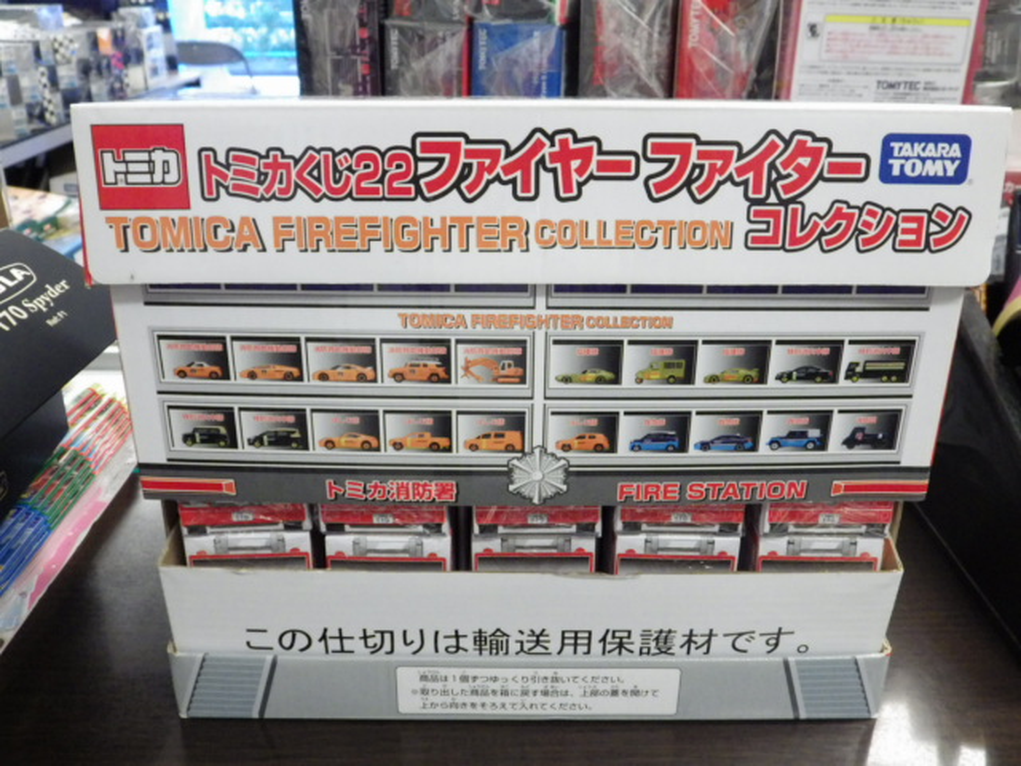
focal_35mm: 34
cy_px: 383
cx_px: 510
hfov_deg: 54.0
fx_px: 1003
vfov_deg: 41.8
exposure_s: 1/45
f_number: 3.4
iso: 800
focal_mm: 6.2
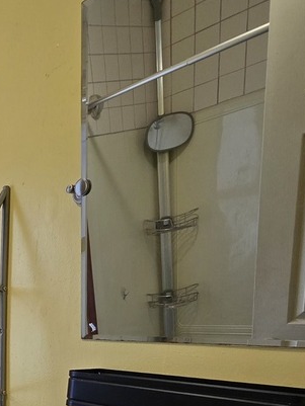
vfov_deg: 42.7
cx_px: -89
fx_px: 411
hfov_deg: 31.6
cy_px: 433
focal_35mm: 35
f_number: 2.2
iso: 80
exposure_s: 1/120
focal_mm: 2.2
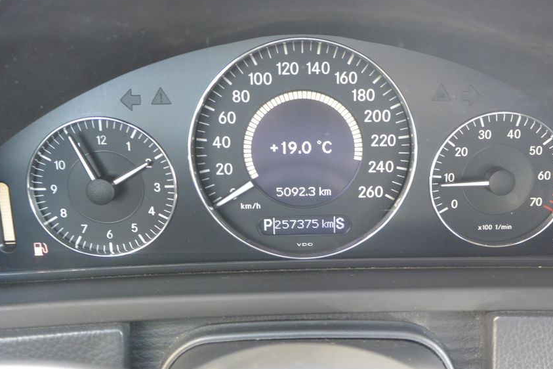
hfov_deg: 55.5
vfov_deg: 38.8
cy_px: 162
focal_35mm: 34
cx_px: 321
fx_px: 522
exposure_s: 1/30
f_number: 3.5
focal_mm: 10.7
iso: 800
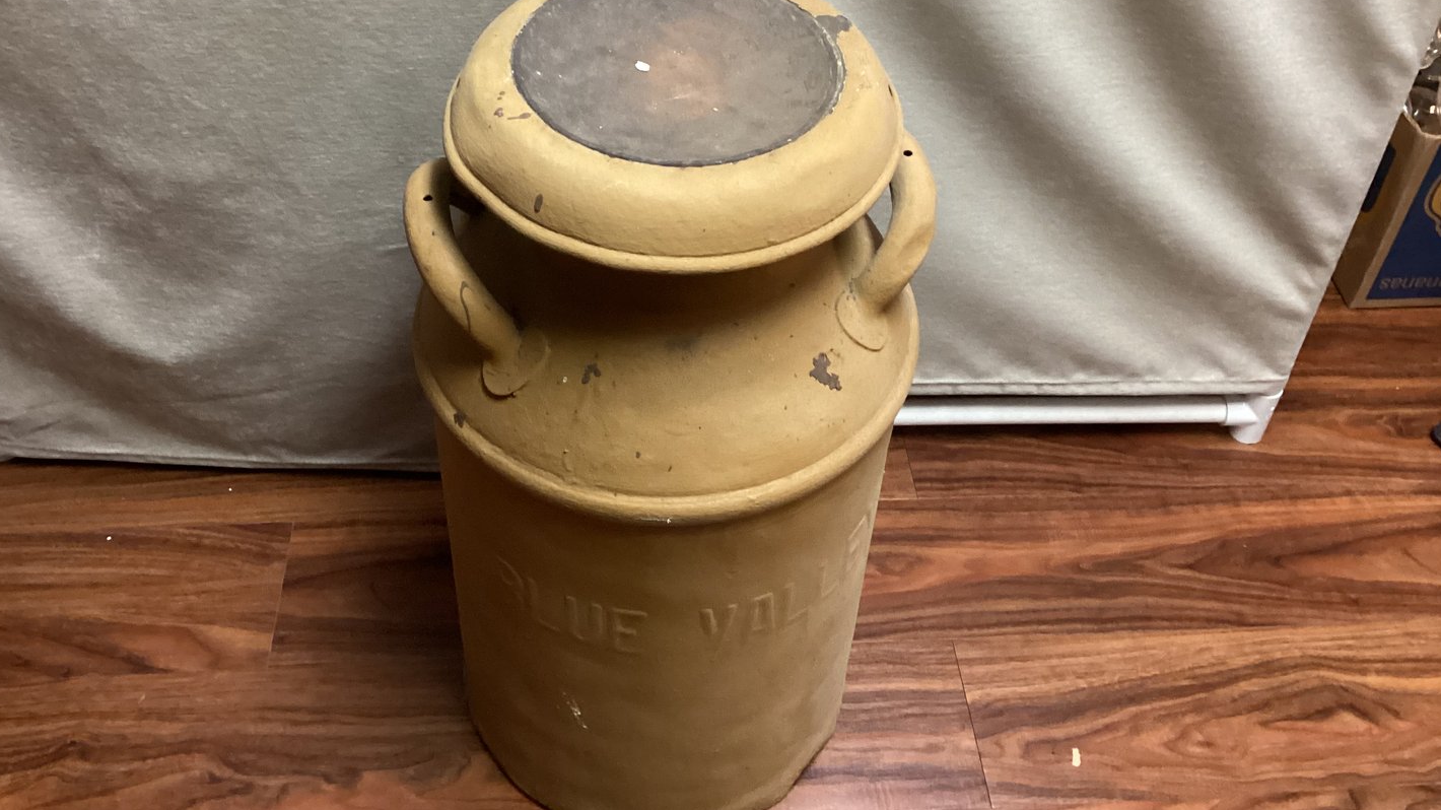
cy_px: 237
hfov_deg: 55.3
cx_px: 678
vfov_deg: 32.4
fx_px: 1375
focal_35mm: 36
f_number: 2.4
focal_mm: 3.3
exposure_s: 1/40
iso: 400
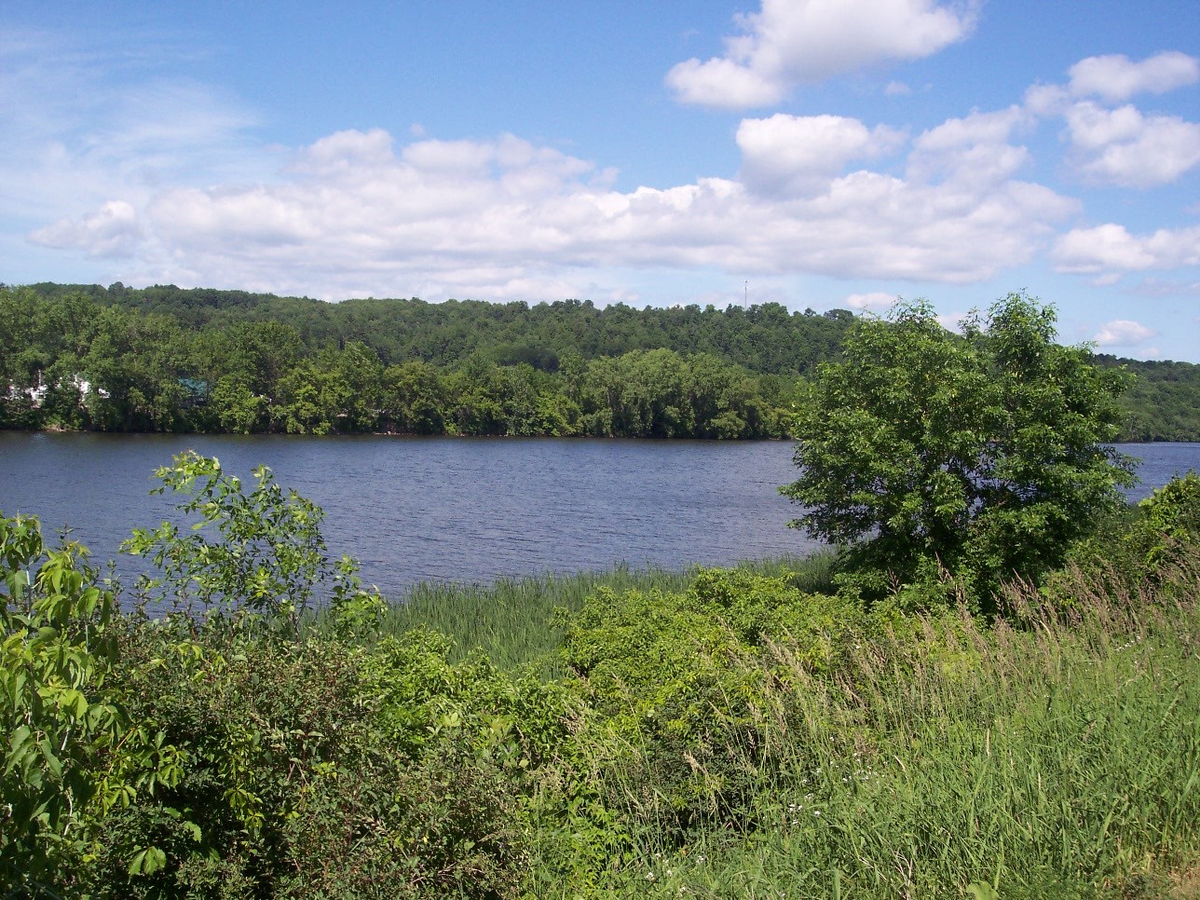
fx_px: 1317
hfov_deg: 49.0
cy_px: 450
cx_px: 600
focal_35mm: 38
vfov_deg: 37.7
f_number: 4.8
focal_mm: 8
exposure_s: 1/700
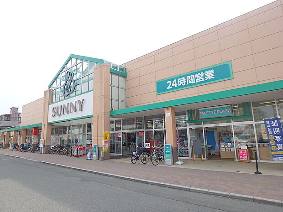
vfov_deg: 63.4
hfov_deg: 79.0
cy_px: 106
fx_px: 172
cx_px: 142
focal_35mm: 21
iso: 125
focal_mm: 3.7
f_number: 3.5
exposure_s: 1/640
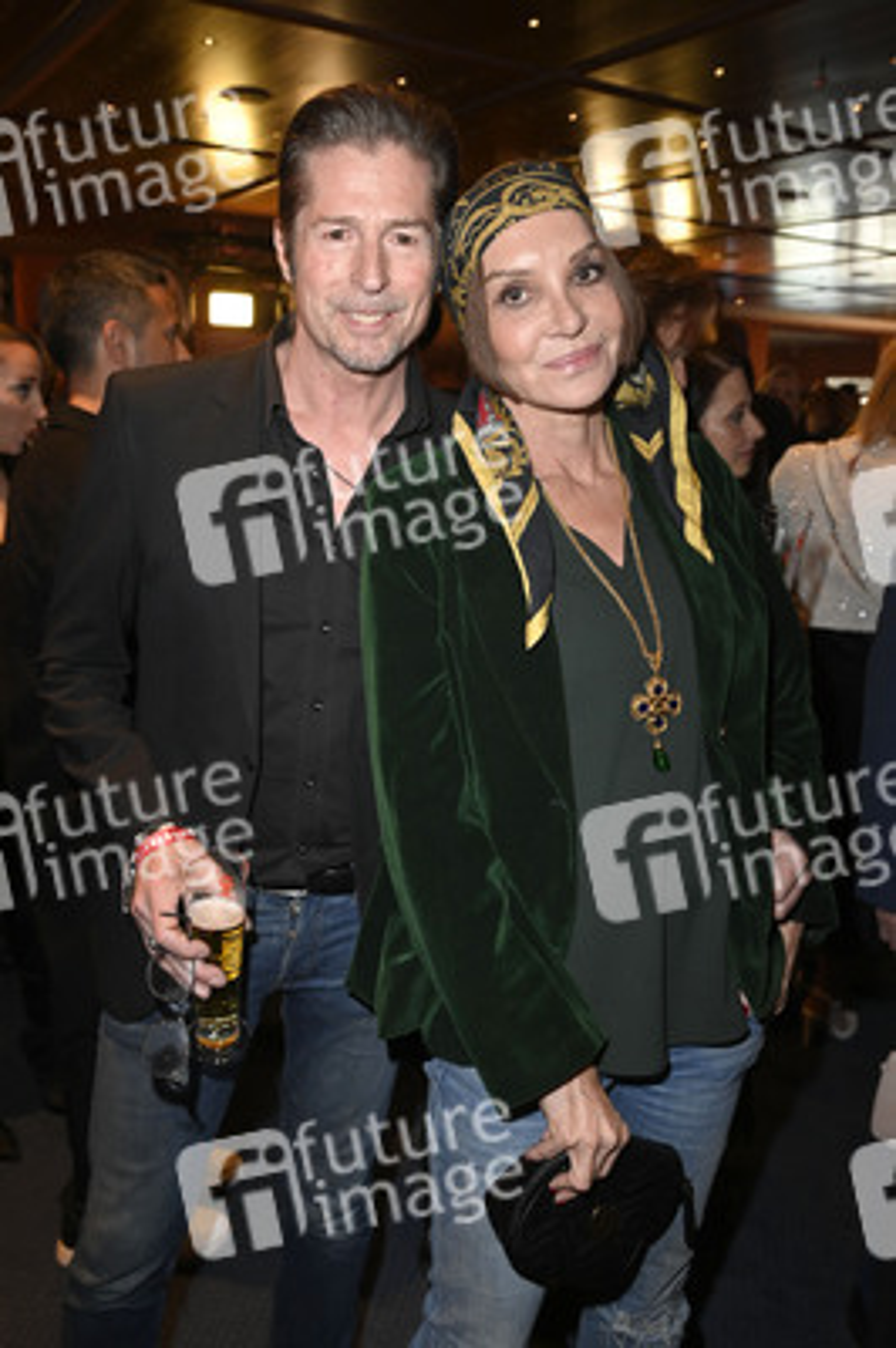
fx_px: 1159
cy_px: 674
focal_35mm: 31
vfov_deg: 60.3
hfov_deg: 42.3
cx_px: 448
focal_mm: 31
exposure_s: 1/50
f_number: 5.6
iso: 3200
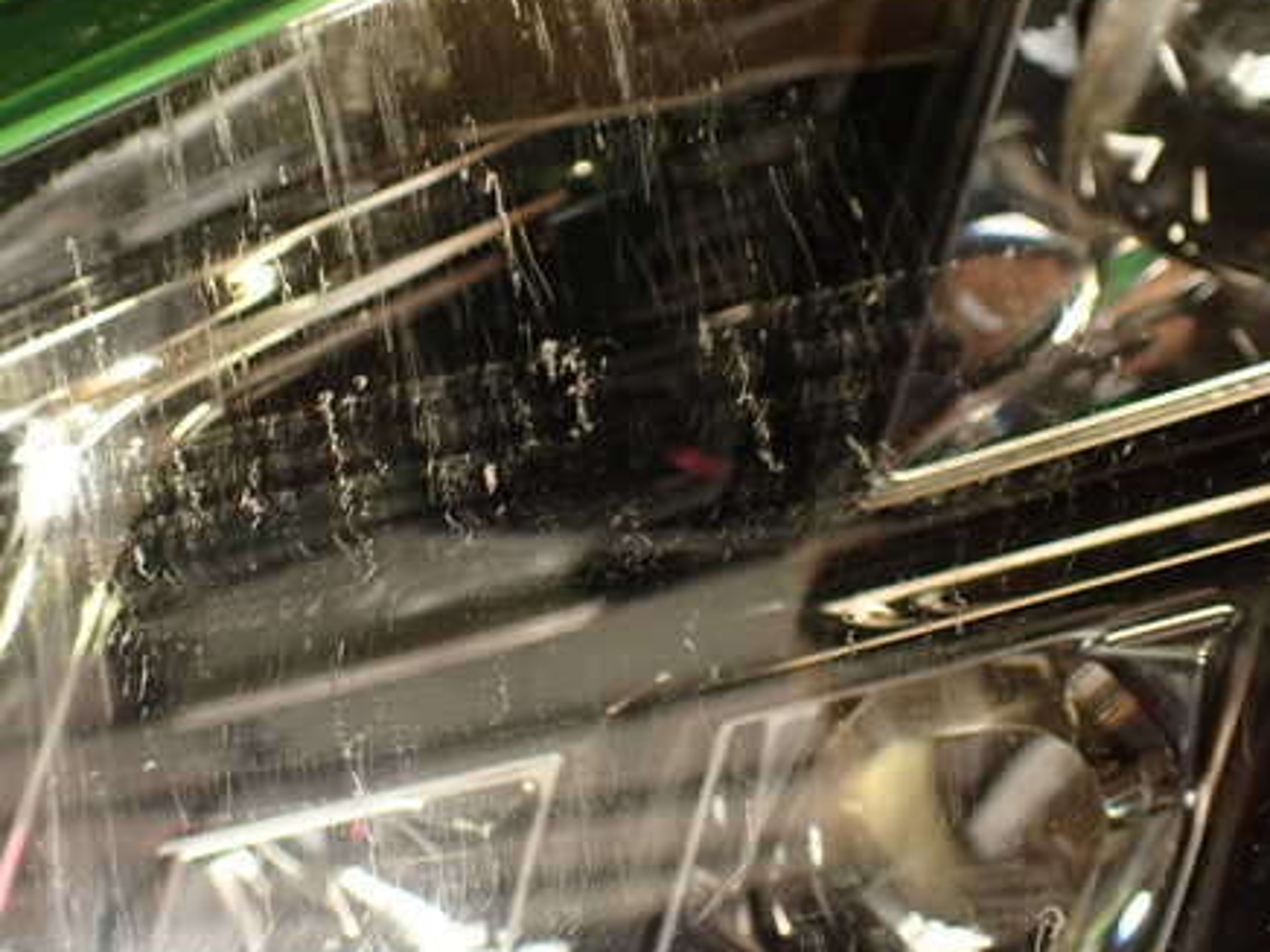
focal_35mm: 44
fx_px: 1614
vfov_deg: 32.8
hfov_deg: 42.5
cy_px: 378
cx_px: 454
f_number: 2.4
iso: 500
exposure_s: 1/30
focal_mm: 5.79
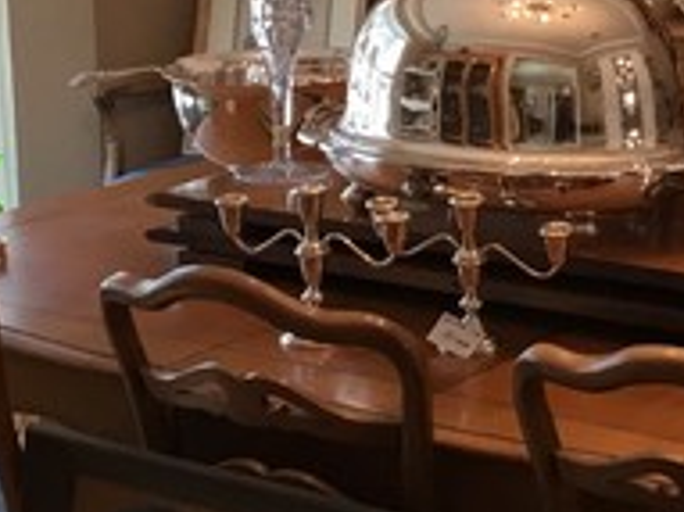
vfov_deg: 14.0
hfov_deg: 18.7
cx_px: 548
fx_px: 2054
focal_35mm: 104
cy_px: 25
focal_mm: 3.3
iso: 64
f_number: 2.4
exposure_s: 1/30
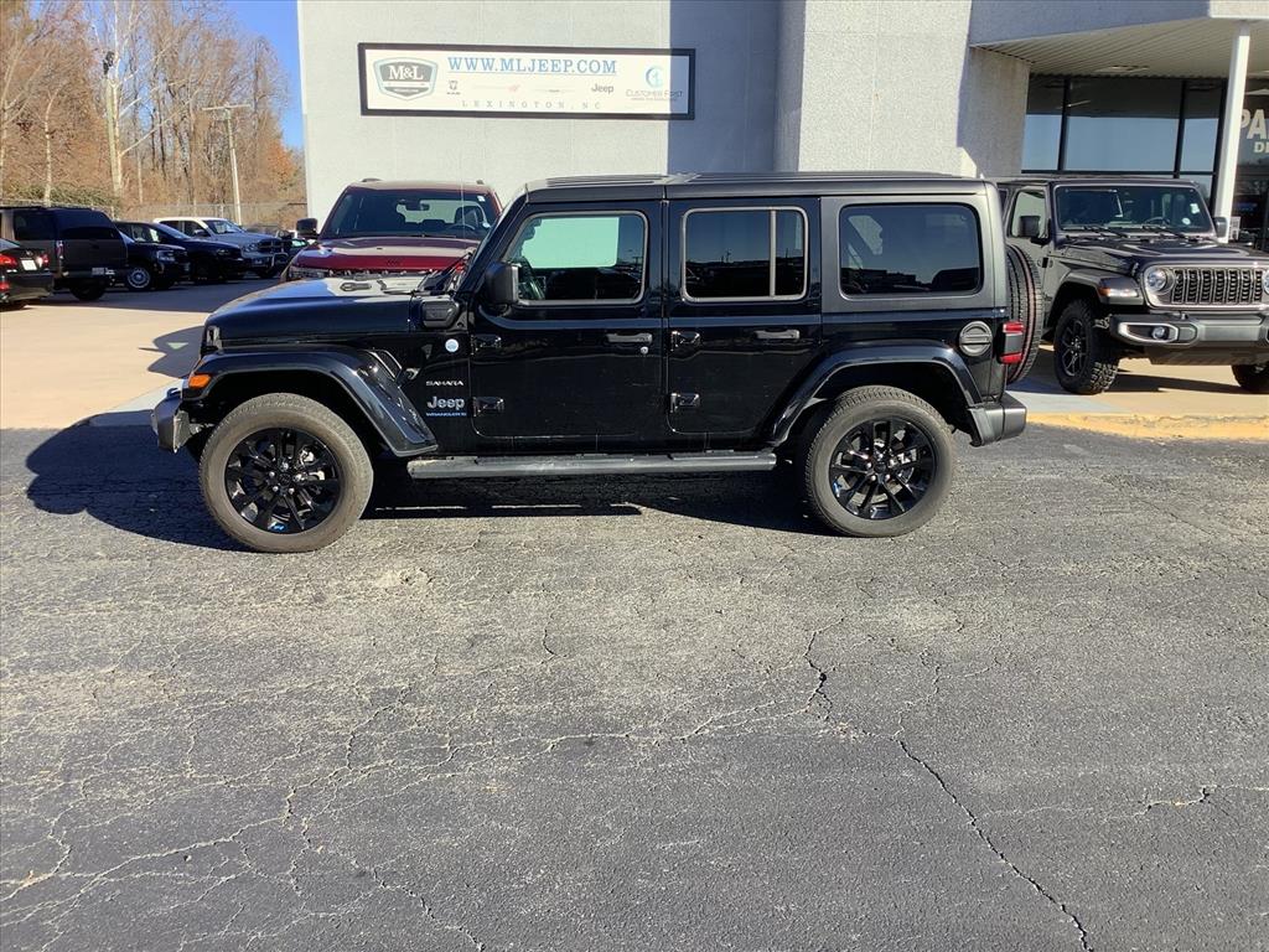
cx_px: 634
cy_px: 476
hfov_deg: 58.4
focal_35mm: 31
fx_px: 1136
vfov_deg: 45.4
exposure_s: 1/463
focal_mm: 3.3
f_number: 2.4
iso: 25
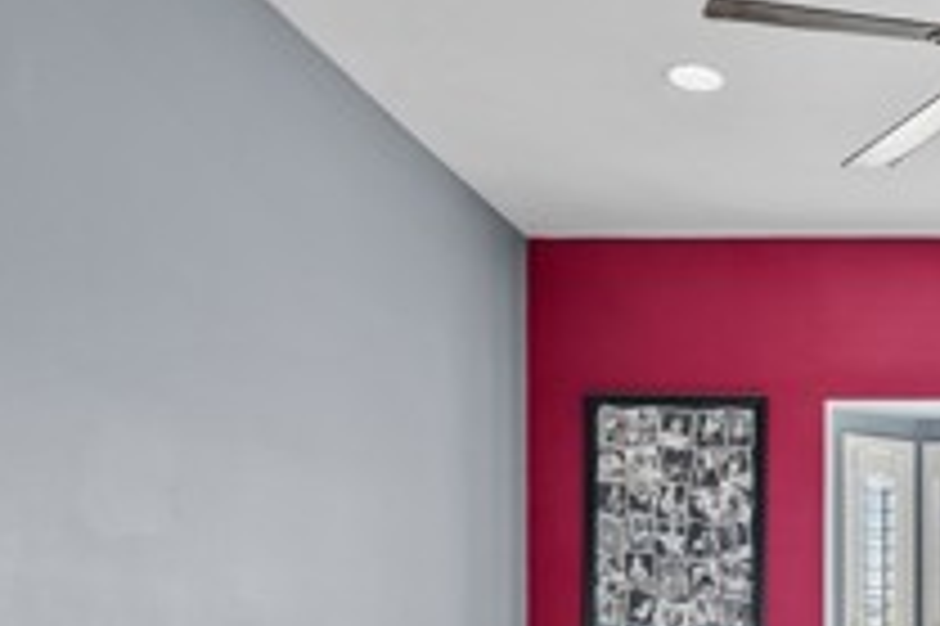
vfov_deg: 25.5
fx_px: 1278
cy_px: 691
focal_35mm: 49
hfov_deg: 34.4
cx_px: 1057
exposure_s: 1/8
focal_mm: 16
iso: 250
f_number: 9
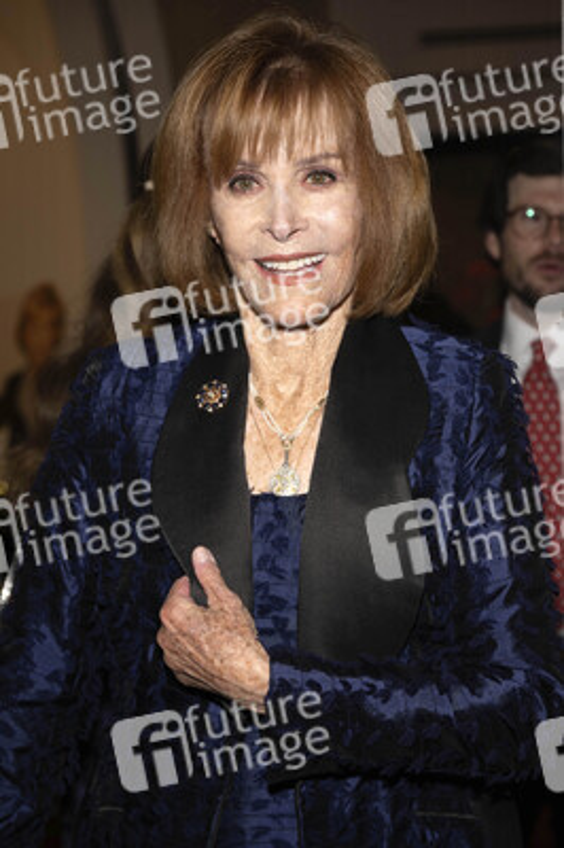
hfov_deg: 18.9
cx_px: 282
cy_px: 424
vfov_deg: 28.1
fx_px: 1695
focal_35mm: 72
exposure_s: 1/200
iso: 800
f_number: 5.6
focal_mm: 72
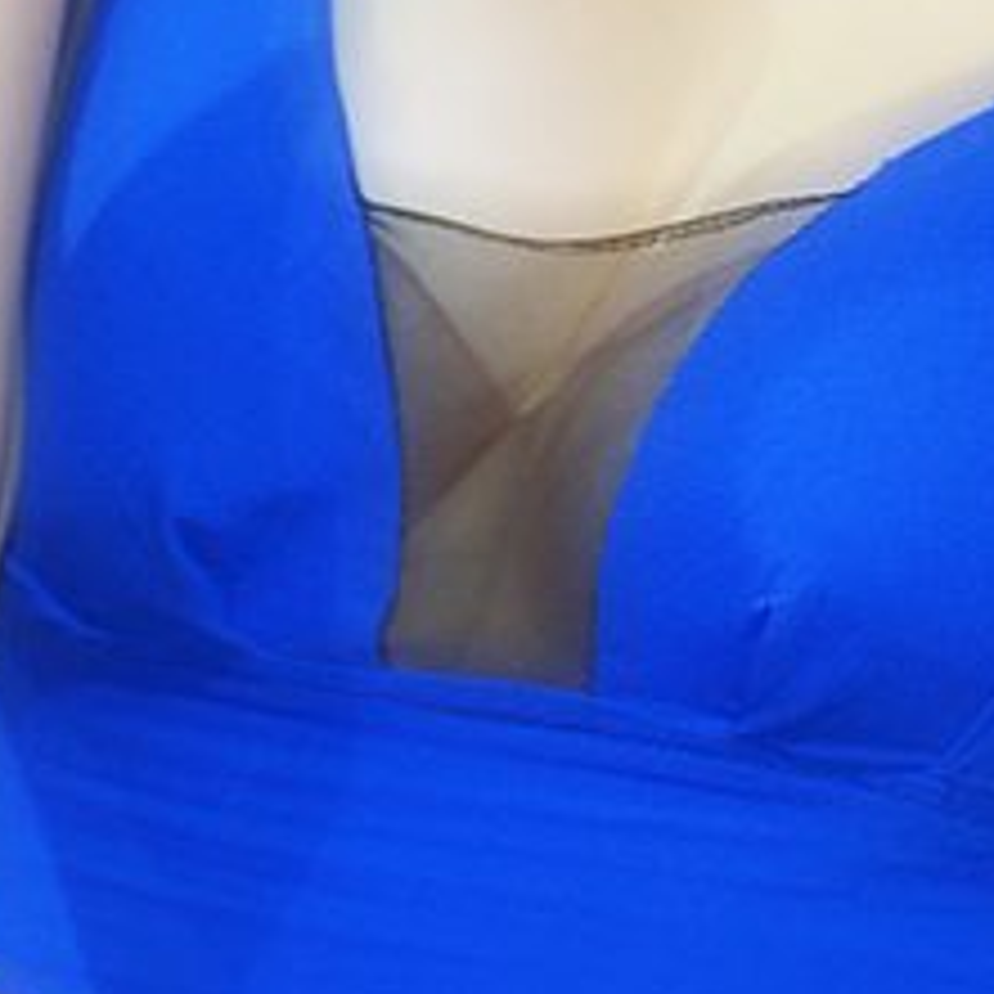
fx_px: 11825
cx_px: 920
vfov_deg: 4.8
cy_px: -337
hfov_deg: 4.8
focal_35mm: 364
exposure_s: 1/125
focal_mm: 70
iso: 400
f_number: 4
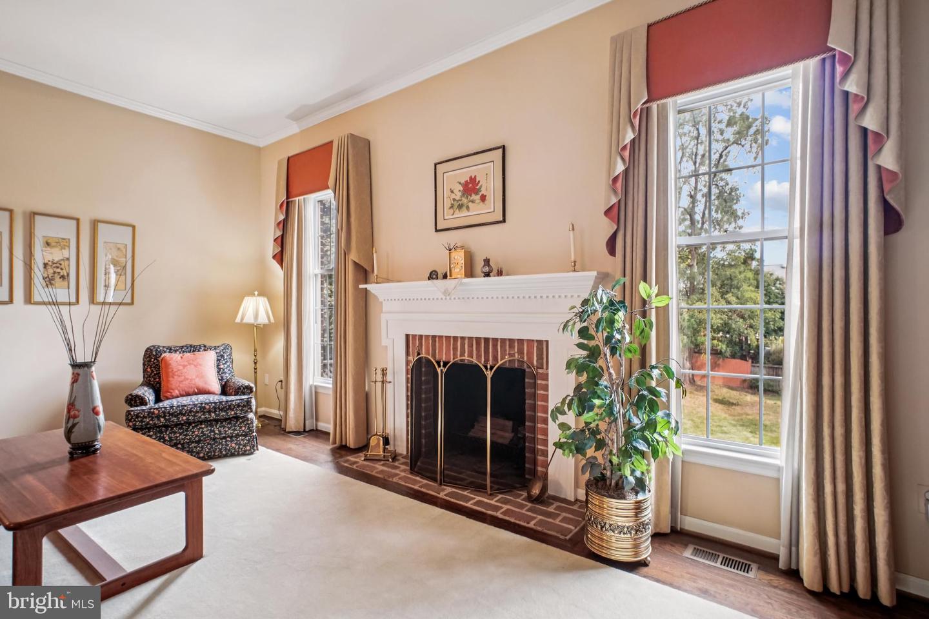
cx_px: 464
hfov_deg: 95.0
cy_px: 310
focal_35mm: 16
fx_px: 426
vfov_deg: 72.1
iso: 500
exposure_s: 1/20
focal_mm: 11
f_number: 8
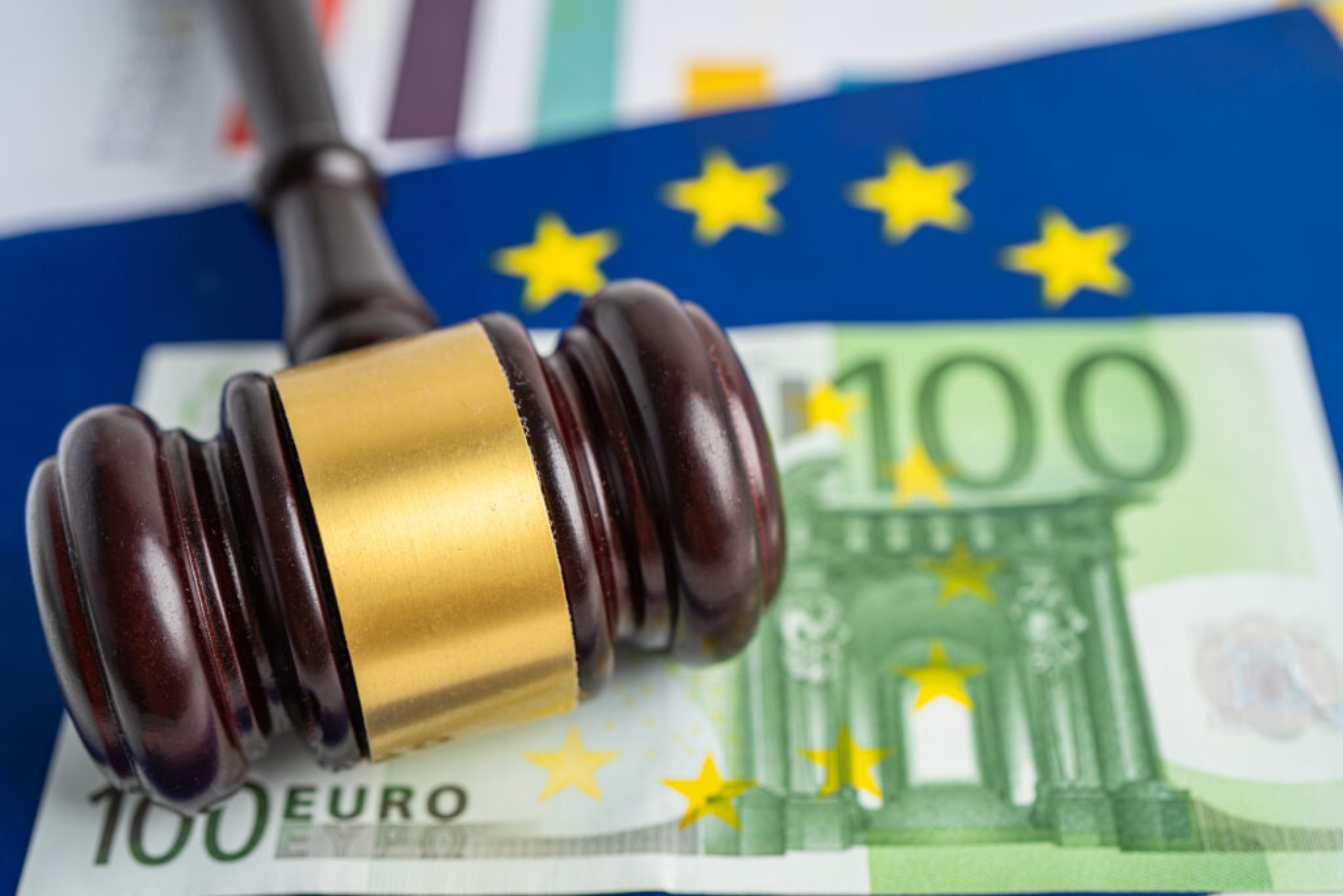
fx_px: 1865
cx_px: 672
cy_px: 448
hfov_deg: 39.6
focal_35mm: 50
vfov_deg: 27.0
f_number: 4.5
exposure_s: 1/80
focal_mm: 50
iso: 100
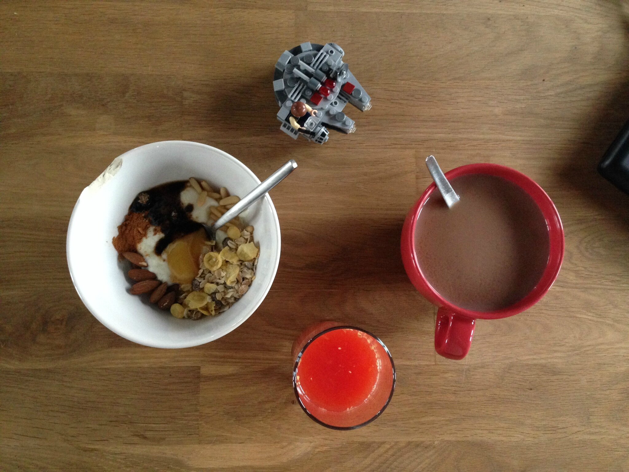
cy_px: 236
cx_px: 314
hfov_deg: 55.4
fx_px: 600
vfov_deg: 42.9
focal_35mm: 33
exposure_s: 1/20
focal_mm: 4.12
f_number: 2.4
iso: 320
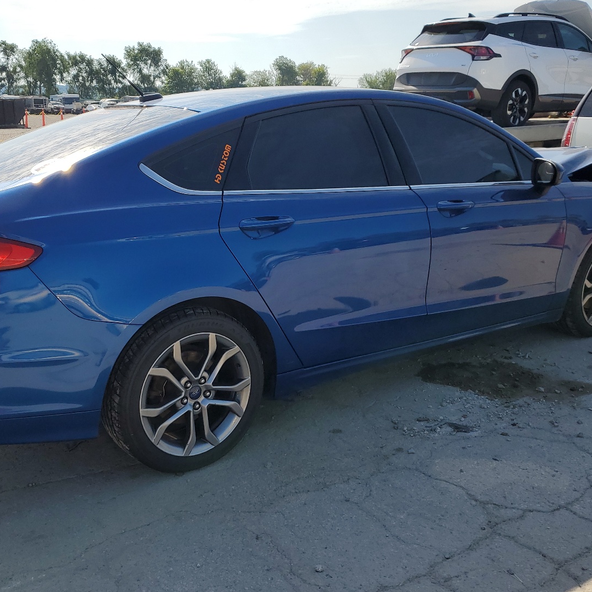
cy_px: 293
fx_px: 658
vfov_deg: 48.4
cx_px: 248
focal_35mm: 34
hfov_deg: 48.3
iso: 50
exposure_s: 1/5000
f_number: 1.5
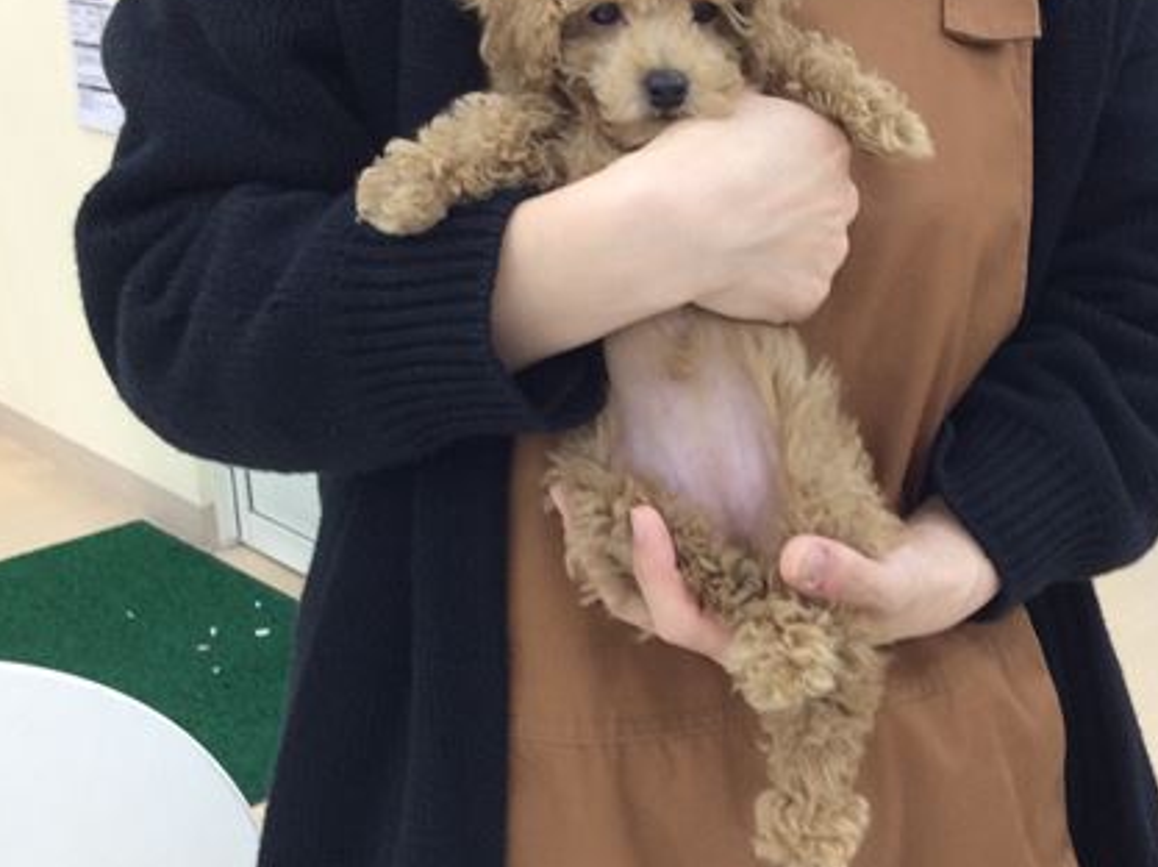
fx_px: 1537
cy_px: 403
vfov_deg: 31.5
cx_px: 711
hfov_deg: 41.0
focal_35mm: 46
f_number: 2.4
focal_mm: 3.3
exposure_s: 1/24
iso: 64
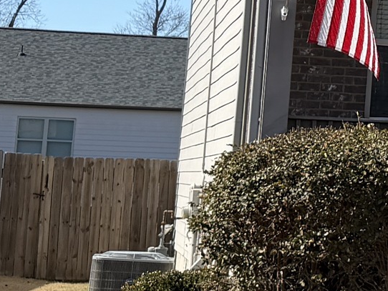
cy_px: -18
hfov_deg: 13.0
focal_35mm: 136
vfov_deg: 10.8
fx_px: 1525
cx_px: 711
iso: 80
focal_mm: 6.76
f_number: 1.78
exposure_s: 1/3584
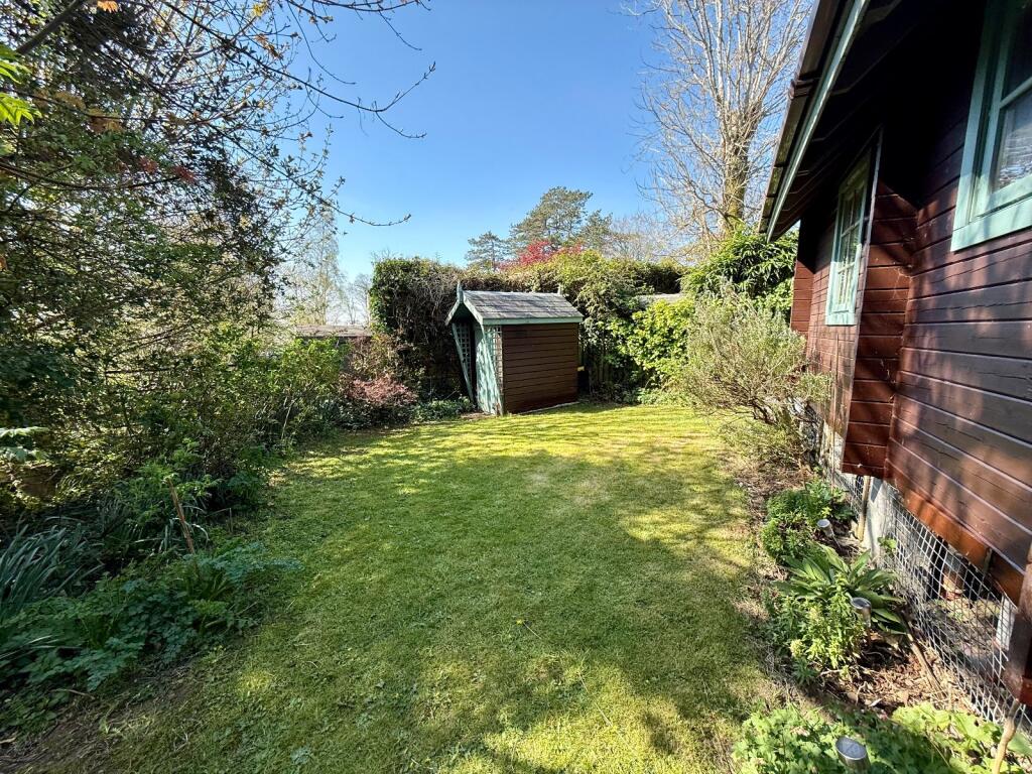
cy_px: 387
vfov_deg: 85.7
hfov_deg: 102.1
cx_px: 516
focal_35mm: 14
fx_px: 417
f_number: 2.2
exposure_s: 1/458
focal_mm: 2.22
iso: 50
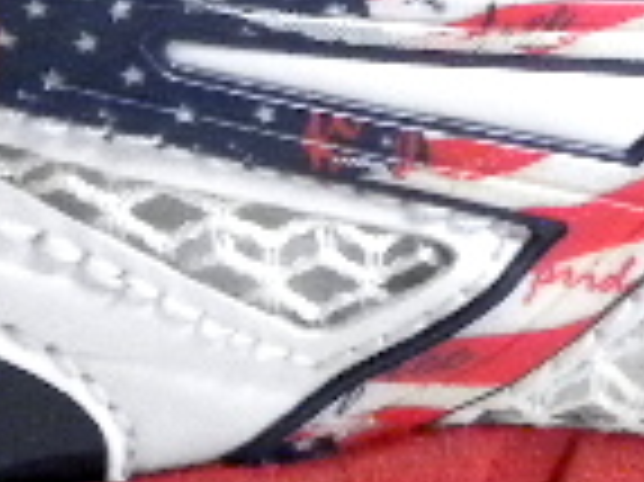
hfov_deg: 5.3
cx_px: 369
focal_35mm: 373
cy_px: -243
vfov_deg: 4.0
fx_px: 6934
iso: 400
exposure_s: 1/47.5
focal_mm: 9.2
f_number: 4
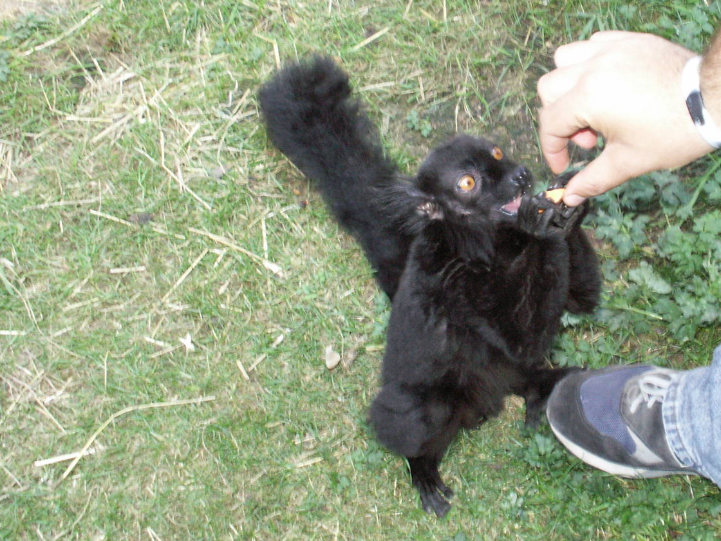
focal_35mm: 50
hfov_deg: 37.7
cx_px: 487
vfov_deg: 29.1
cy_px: 235
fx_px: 1041
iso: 160
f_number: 2.8
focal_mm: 5.86
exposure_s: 1/40
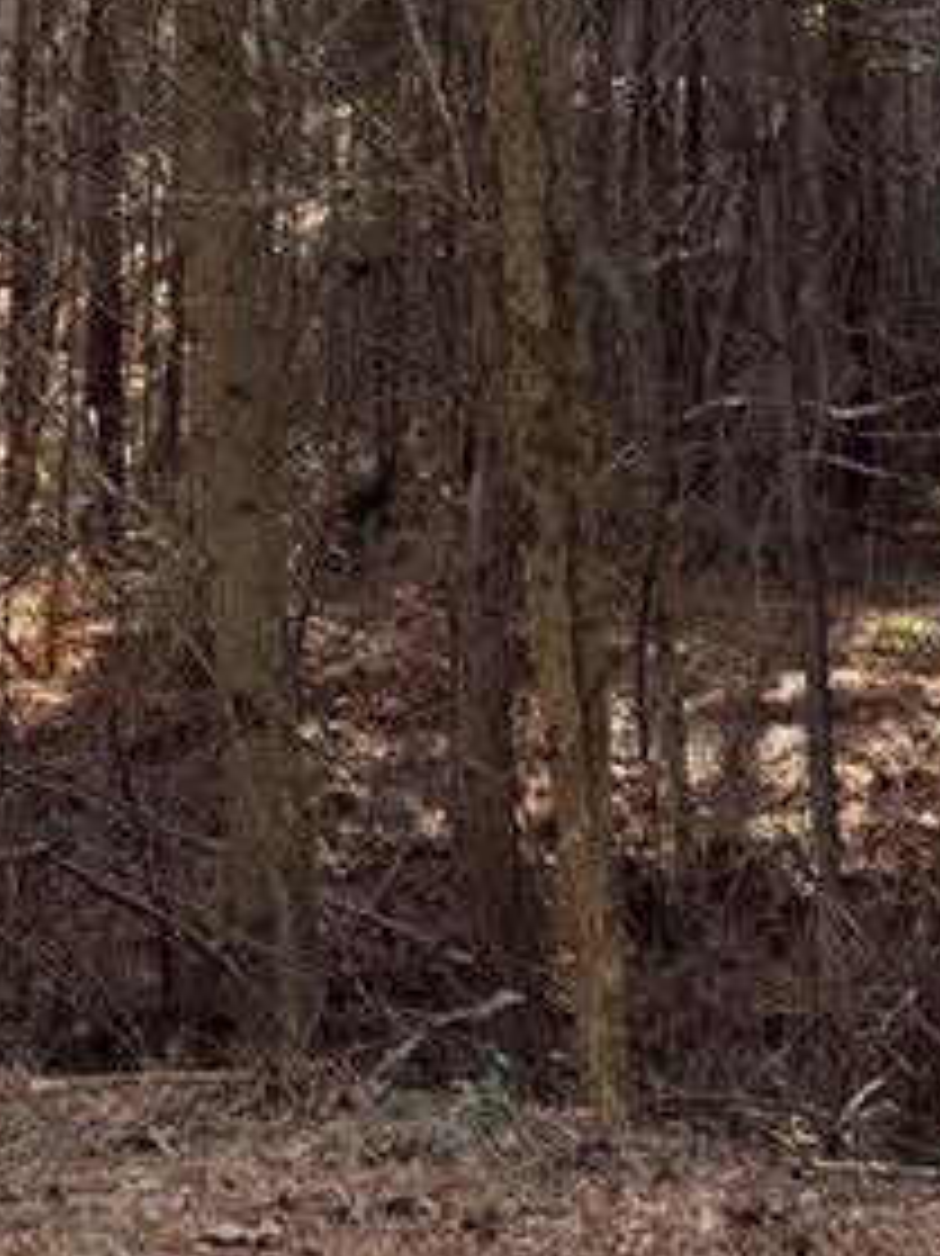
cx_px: -612
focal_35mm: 132
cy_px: -464
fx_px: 4783
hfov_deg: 10.7
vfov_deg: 14.2
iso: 80
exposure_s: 1/308
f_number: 1.78
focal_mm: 6.76
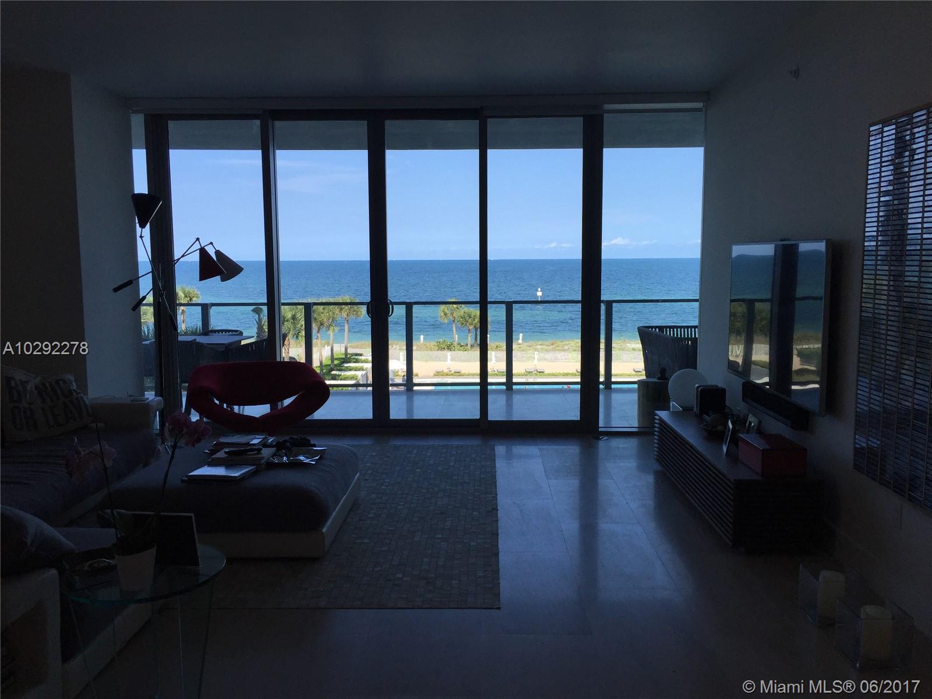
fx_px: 781
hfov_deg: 61.7
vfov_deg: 48.2
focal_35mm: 29
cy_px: 350
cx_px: 466
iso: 32
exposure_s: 1/460
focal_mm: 4.15
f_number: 2.2
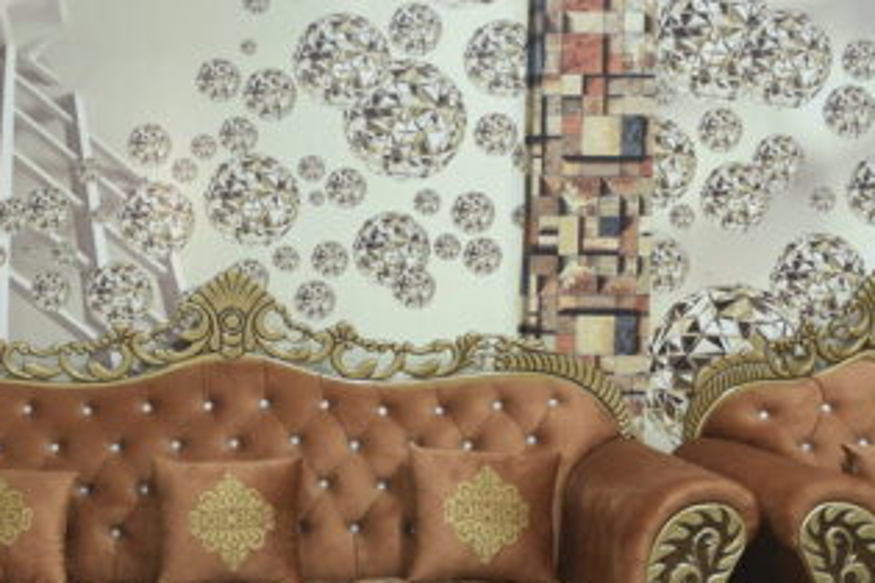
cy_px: 425
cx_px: 150
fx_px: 1604
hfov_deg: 29.7
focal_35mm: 66
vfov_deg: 20.5
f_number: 3.2
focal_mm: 24
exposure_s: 1/125
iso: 1600
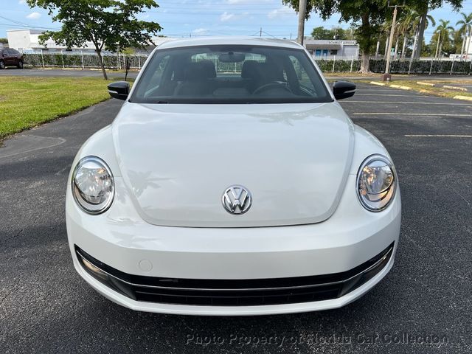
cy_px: 177
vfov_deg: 53.1
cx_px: 236
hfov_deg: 67.3
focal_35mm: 26
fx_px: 355
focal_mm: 5.7
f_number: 1.5
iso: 50
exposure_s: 1/4831
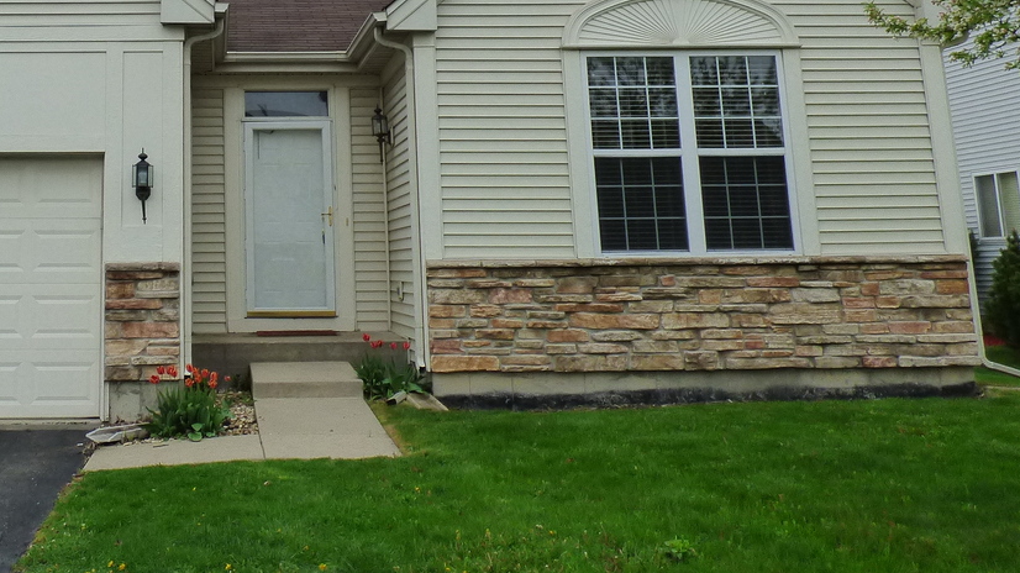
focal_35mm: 38
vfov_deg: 29.8
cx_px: 227
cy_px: 54
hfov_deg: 50.1
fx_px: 1027
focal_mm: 3.58
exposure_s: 1/800
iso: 200
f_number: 4
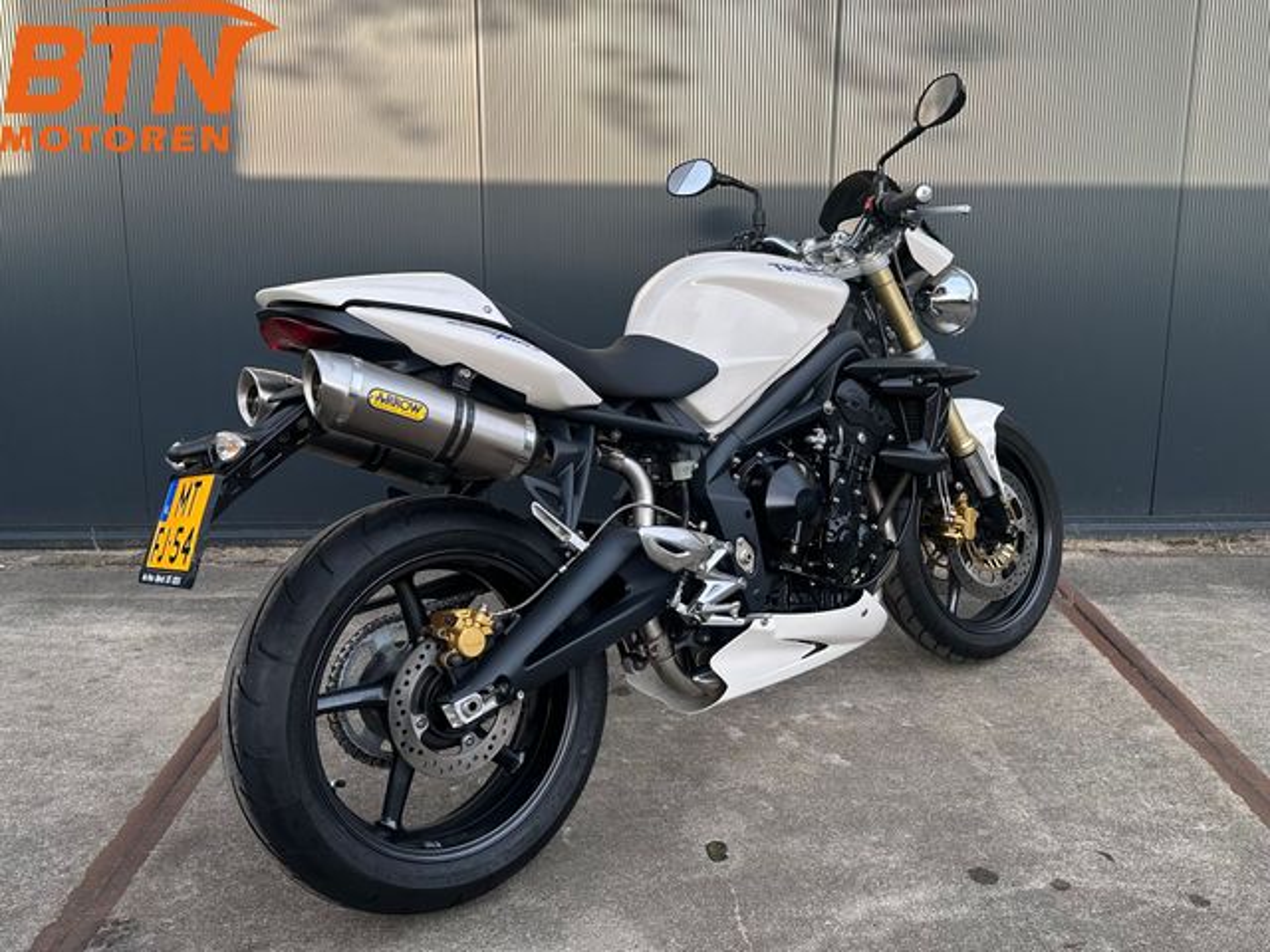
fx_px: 881
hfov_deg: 71.6
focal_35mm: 24
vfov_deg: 56.8
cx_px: 635
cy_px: 476
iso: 64
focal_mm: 6.86
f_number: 1.78
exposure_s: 1/127
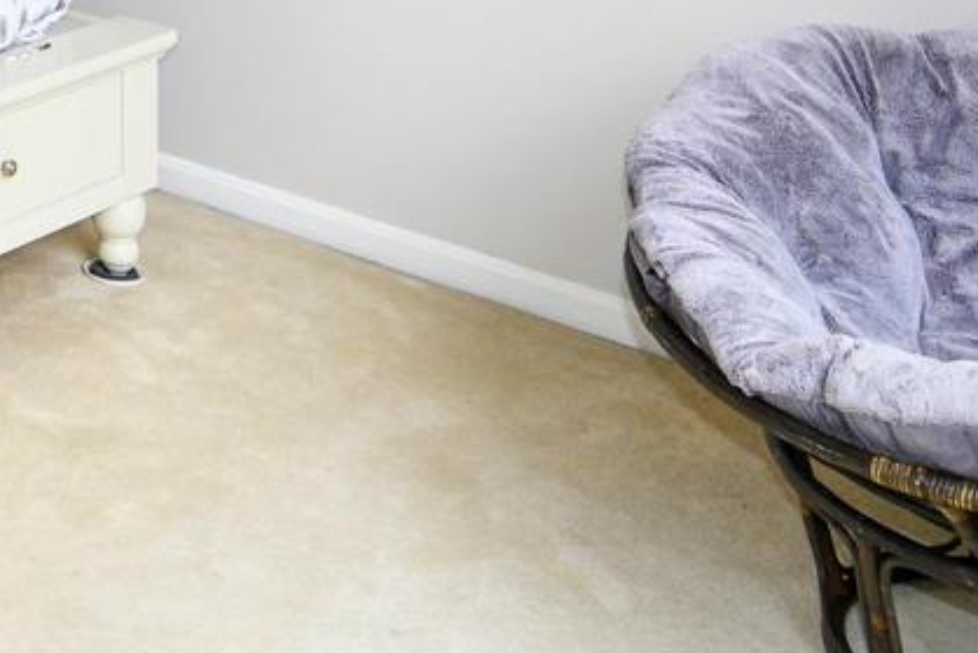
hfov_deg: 27.1
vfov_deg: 18.8
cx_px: -302
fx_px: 1685
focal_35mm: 62
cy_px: -379
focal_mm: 12
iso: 200
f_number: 4.5
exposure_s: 1/80
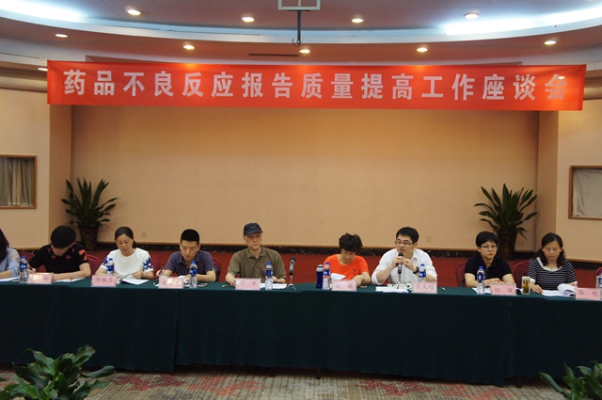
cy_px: 200
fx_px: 676
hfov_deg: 48.0
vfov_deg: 32.9
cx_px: 301
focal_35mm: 40
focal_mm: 27
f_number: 4
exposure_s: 1/80
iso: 1600
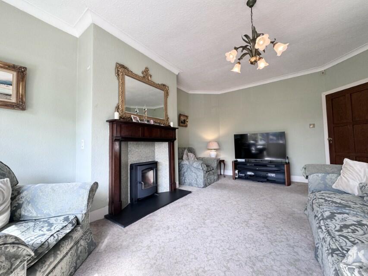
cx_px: 184
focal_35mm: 14
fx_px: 149
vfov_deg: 85.7
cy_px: 138
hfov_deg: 102.1
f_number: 2.2
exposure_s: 1/100
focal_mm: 2.22
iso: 100
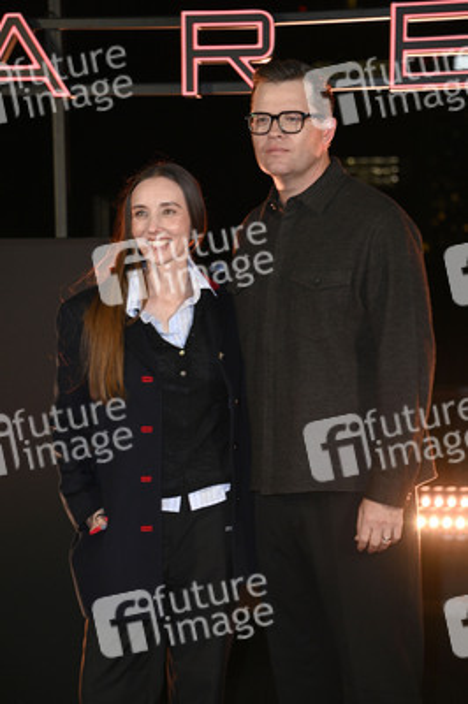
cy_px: 352
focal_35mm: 105
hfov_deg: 13.0
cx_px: 234
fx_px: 2051
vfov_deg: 19.5
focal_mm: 105
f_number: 5.6
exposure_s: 1/80
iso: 1000
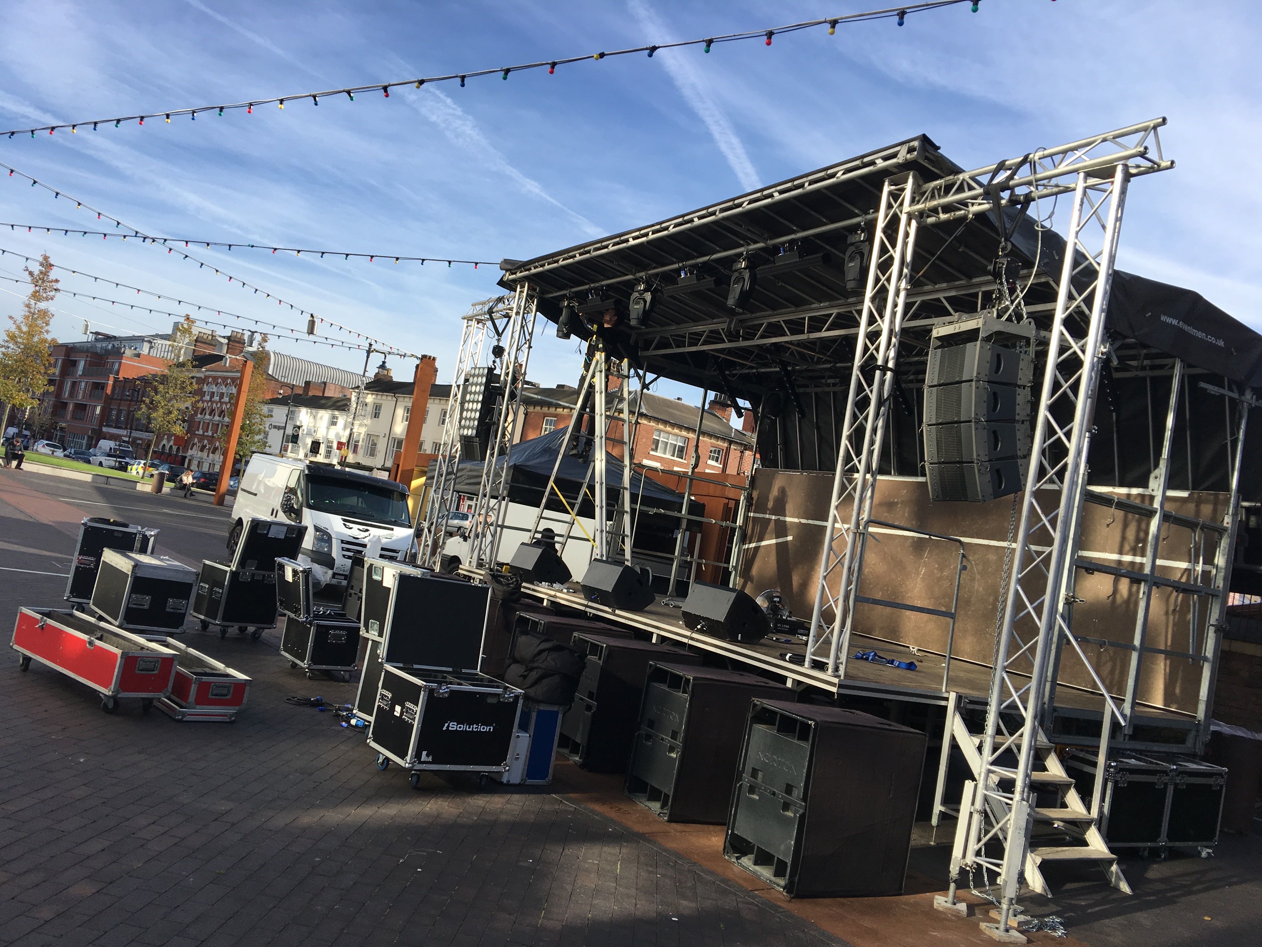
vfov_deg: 48.2
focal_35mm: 29
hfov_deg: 61.7
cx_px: 631
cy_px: 474
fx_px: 1057
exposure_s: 1/1040
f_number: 2.2
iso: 25
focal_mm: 4.15
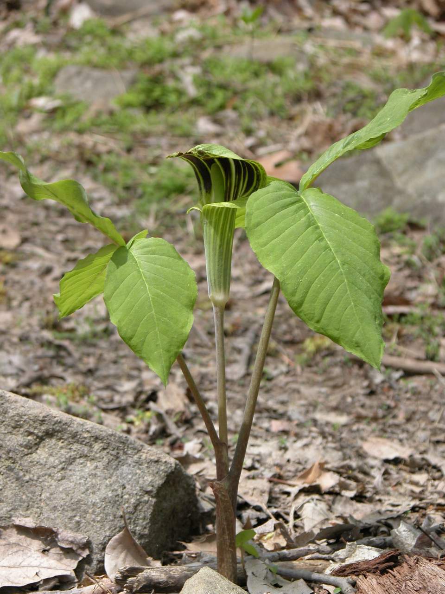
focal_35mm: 125
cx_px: 222
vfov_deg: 15.8
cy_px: 297
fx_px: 2143
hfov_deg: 11.9
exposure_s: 1/559
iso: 100
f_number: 3.8
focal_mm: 31.9
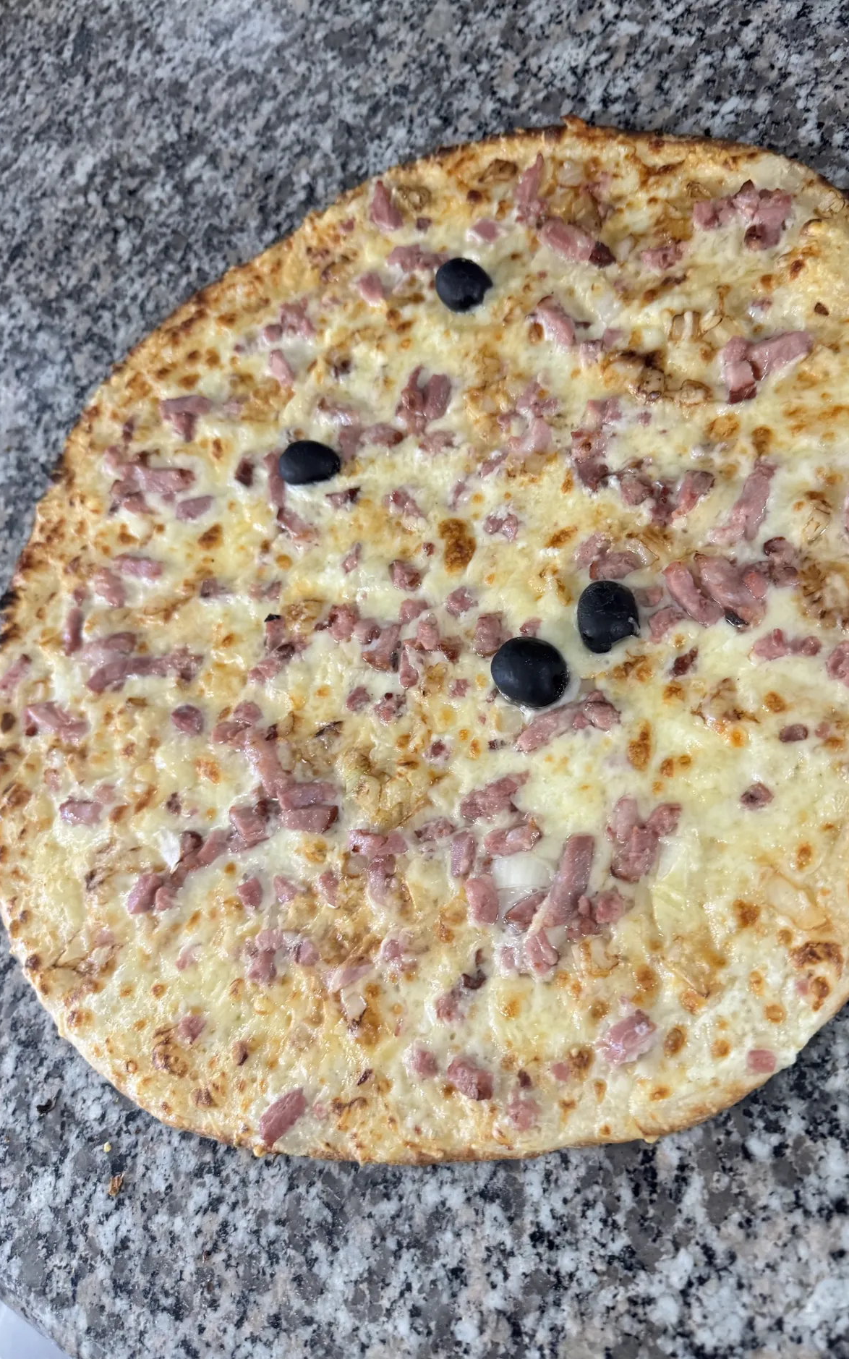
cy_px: 694
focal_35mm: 26
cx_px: 513
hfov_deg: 47.3
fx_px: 963
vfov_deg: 70.4
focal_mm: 6.76
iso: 320
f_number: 1.78
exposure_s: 1/50
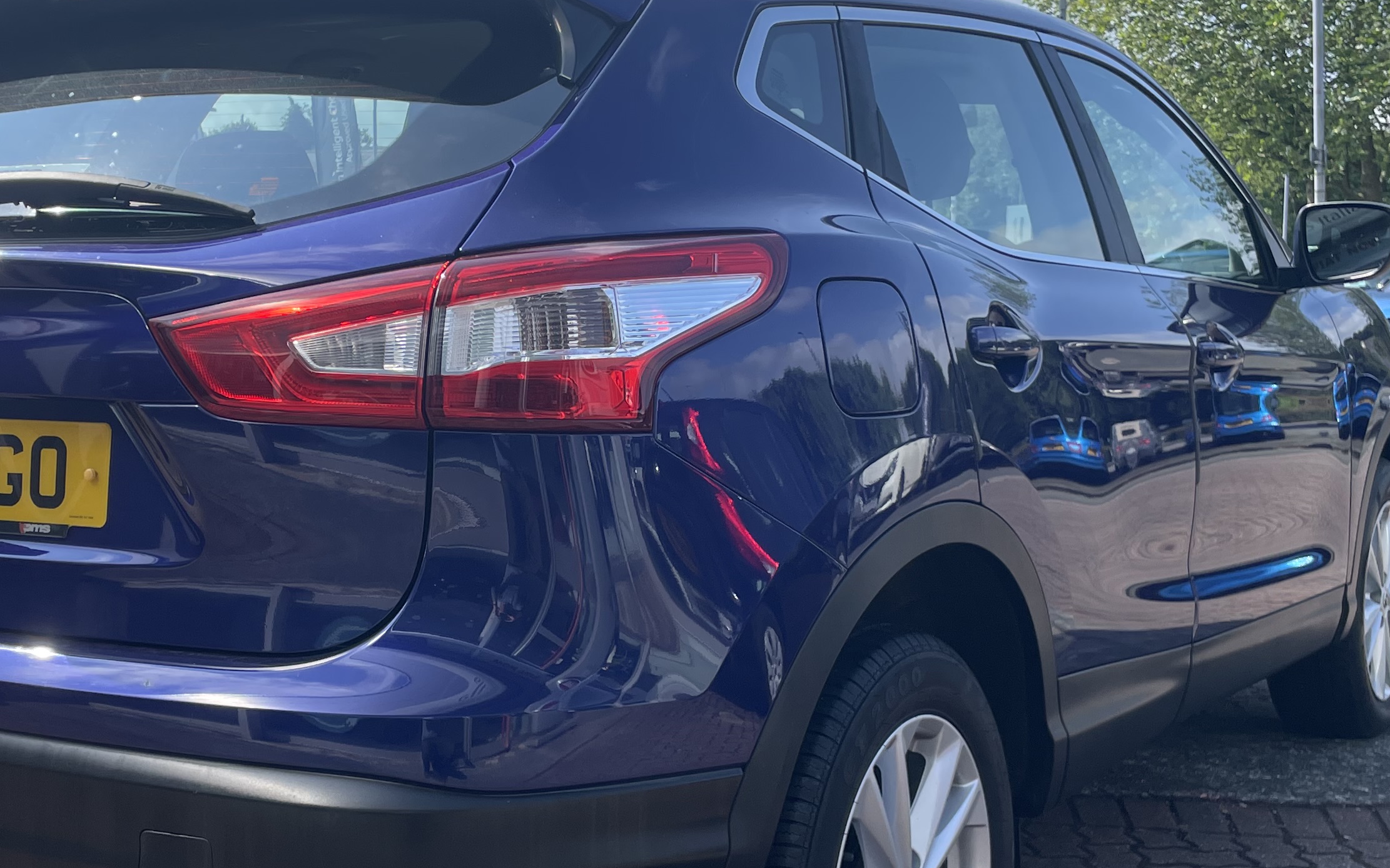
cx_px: 610
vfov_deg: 25.8
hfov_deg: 40.2
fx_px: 1894
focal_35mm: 50
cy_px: 467
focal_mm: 4.2
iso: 32
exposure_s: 1/1825
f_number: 1.6
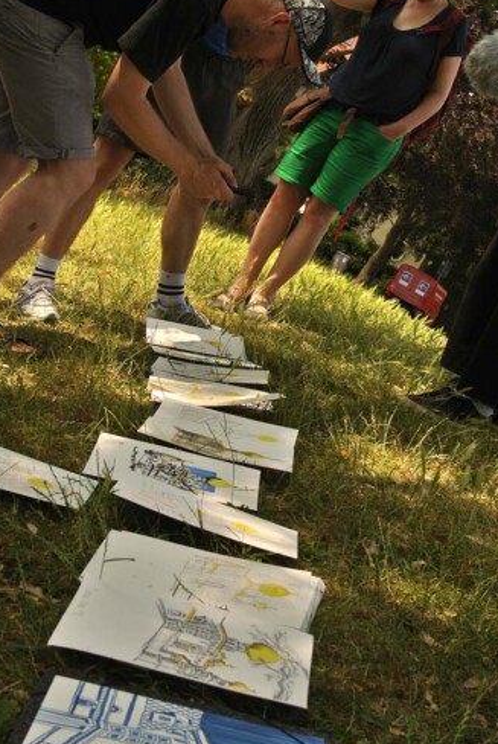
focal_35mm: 60
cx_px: 200
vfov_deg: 33.3
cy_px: 335
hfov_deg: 22.7
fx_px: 1241
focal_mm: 18.5
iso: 100
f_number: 4.5
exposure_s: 1/800
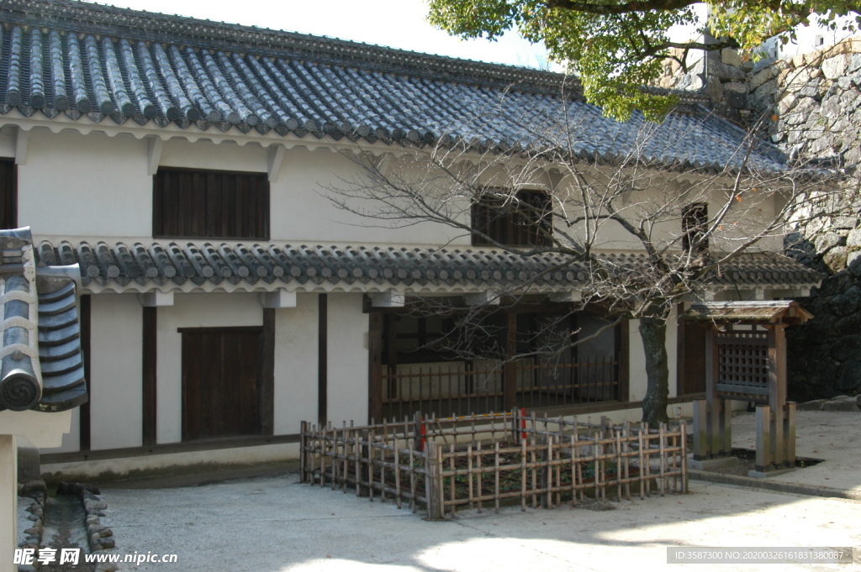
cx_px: 430
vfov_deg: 36.8
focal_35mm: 36
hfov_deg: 53.2
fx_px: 860
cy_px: 286
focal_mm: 24
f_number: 6.3
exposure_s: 1/160
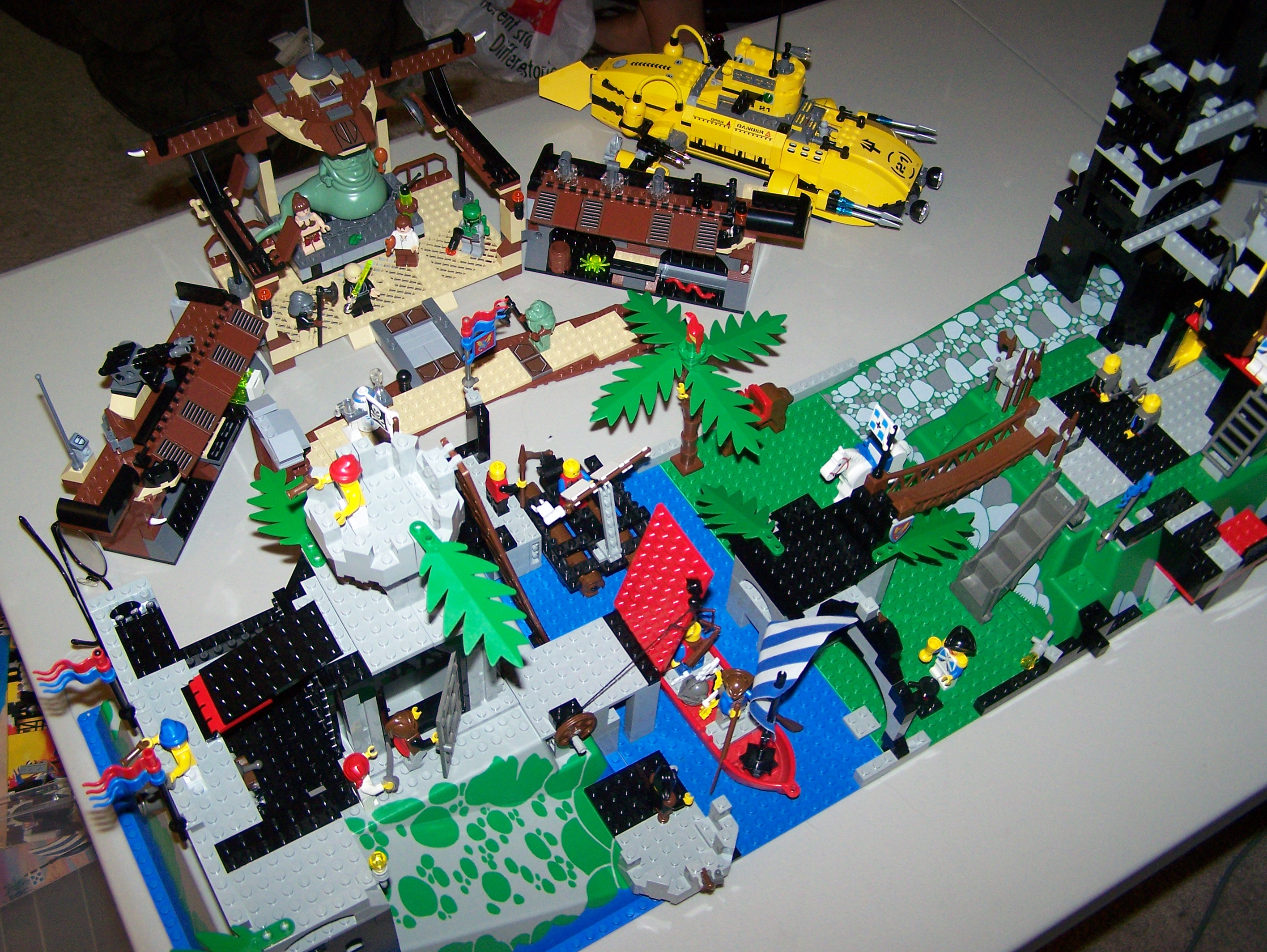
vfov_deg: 37.8
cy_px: 476
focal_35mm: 38
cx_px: 634
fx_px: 1392
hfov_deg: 48.9
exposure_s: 1/60
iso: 160
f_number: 2.8
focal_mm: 6.3
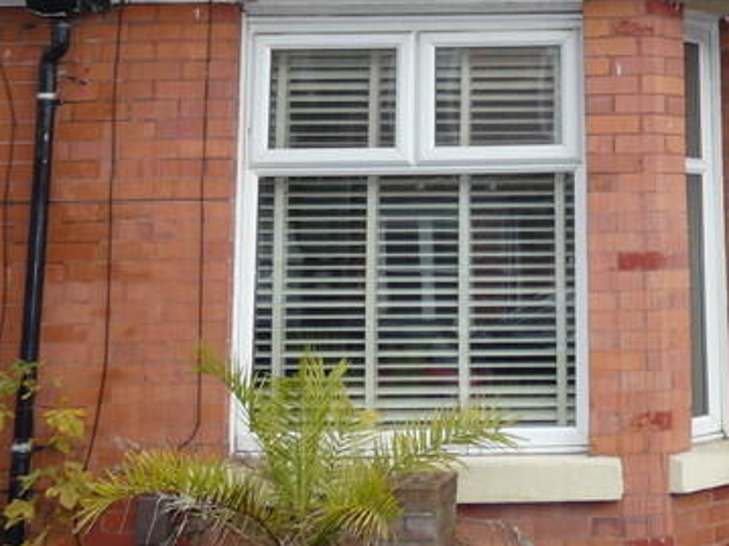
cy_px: 95
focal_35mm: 57
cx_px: 680
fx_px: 1200
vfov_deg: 25.1
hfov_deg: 31.9
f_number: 2.8
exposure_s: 1/100
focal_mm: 3.6
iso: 80
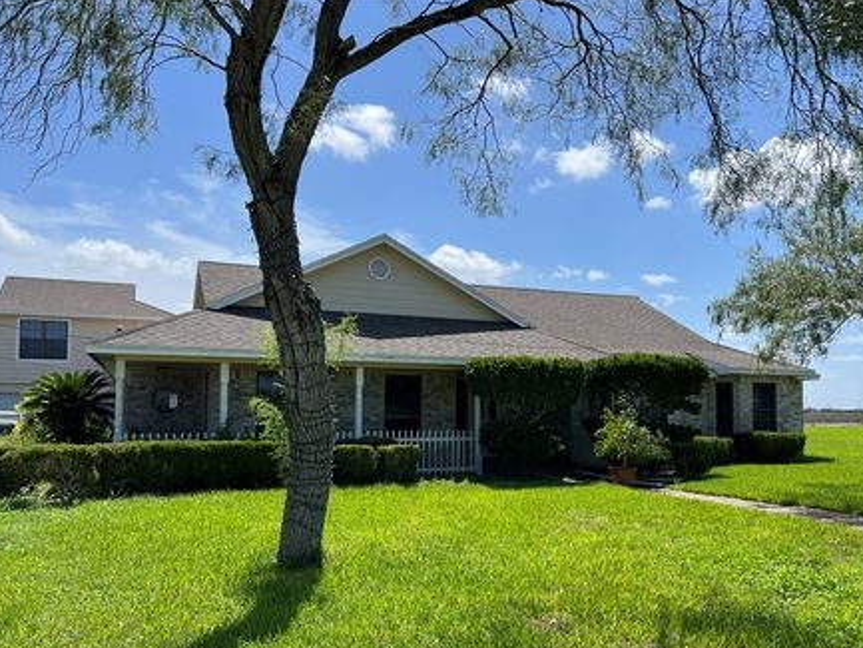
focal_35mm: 30
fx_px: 748
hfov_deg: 59.8
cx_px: 482
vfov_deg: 46.7
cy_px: 368
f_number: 1.5
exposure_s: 1/5076
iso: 50
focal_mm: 5.7
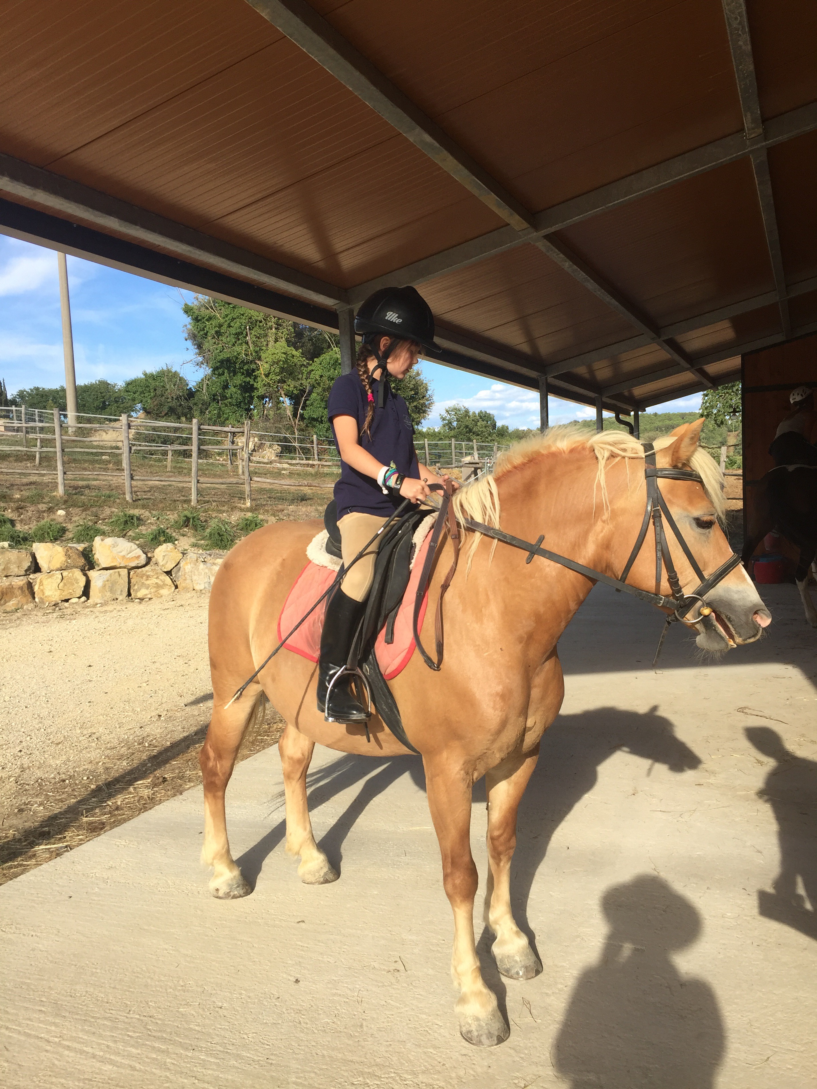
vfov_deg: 61.7
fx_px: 913
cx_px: 408
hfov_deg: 48.2
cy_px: 544
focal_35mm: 29
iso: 32
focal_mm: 4.15
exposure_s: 1/1014
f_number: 2.2
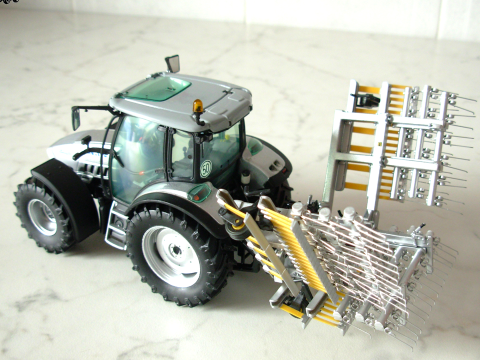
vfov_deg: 30.3
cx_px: 244
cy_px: 173
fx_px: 666
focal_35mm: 48
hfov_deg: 39.7
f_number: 3.1
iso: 87
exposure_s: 1/32
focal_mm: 7.5
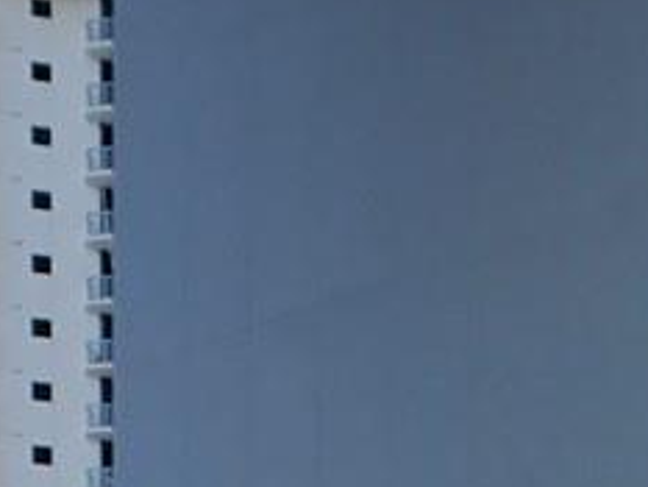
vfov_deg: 7.2
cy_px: 1236
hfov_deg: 10.1
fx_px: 3596
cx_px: 779
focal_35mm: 192
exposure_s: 1/1520
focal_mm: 3.99
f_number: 1.8
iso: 20
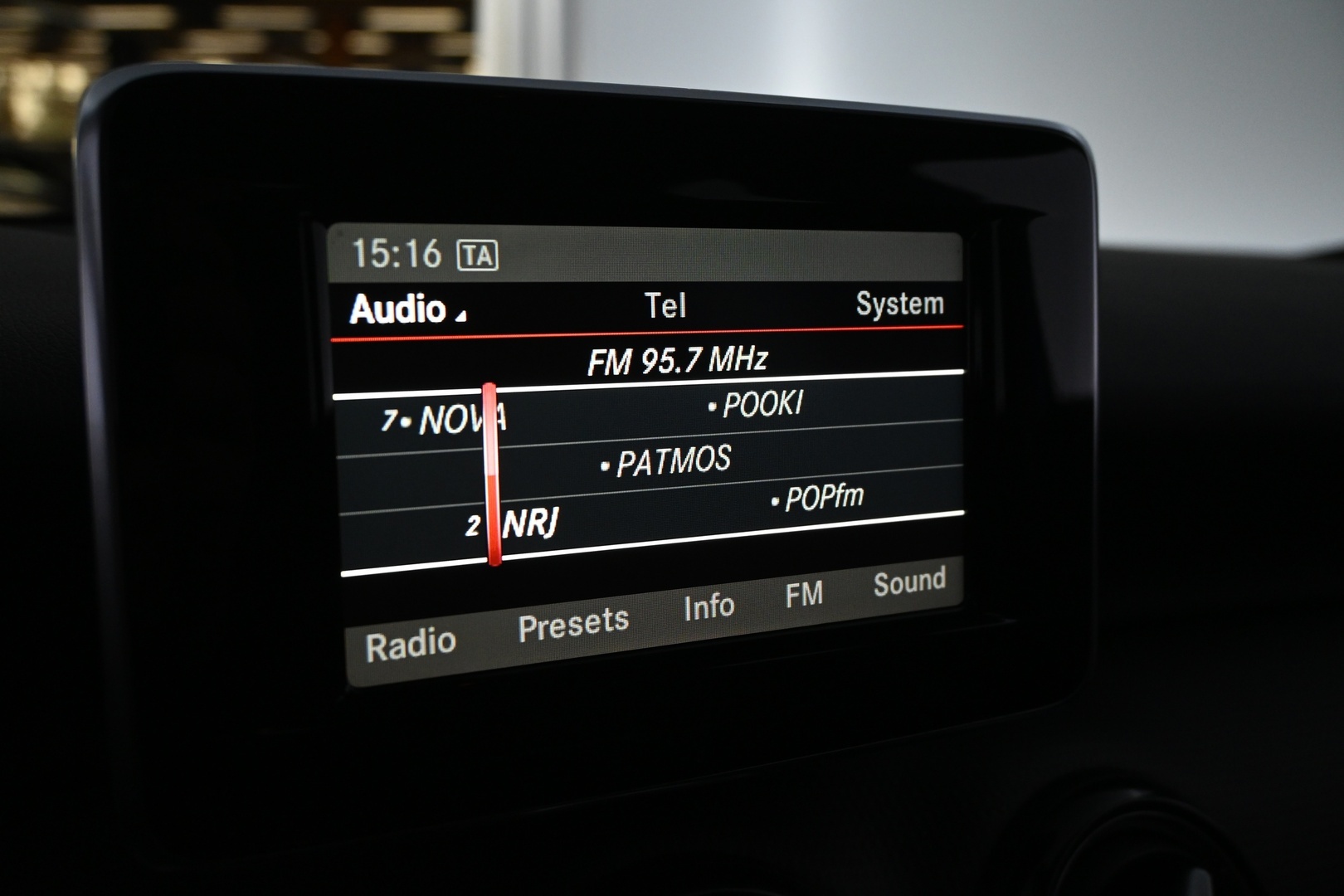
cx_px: 672
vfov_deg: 39.1
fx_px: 1260
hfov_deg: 56.1
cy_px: 448
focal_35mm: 34
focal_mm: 22.5
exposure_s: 1/100
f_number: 5
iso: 1600
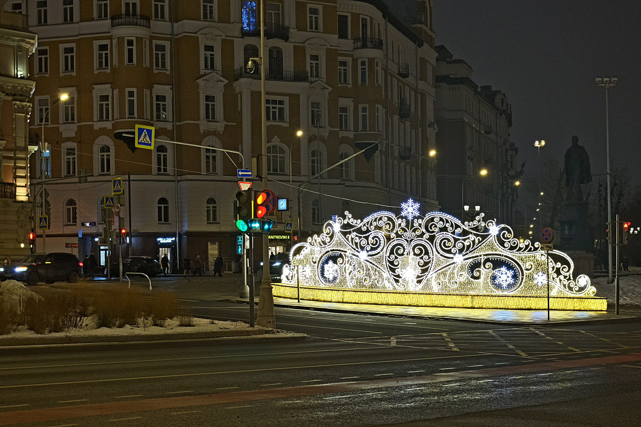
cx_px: 320
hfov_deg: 47.4
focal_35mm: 41
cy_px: 214
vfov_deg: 32.6
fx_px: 730
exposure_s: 1/70
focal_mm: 27
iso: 3200
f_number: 4
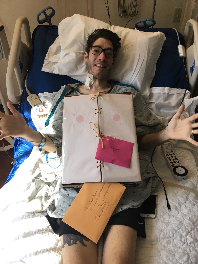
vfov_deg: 61.7
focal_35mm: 29
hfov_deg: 48.2
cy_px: 132
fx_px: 221
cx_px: 99
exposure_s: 1/30
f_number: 2.2
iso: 25
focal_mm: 4.15
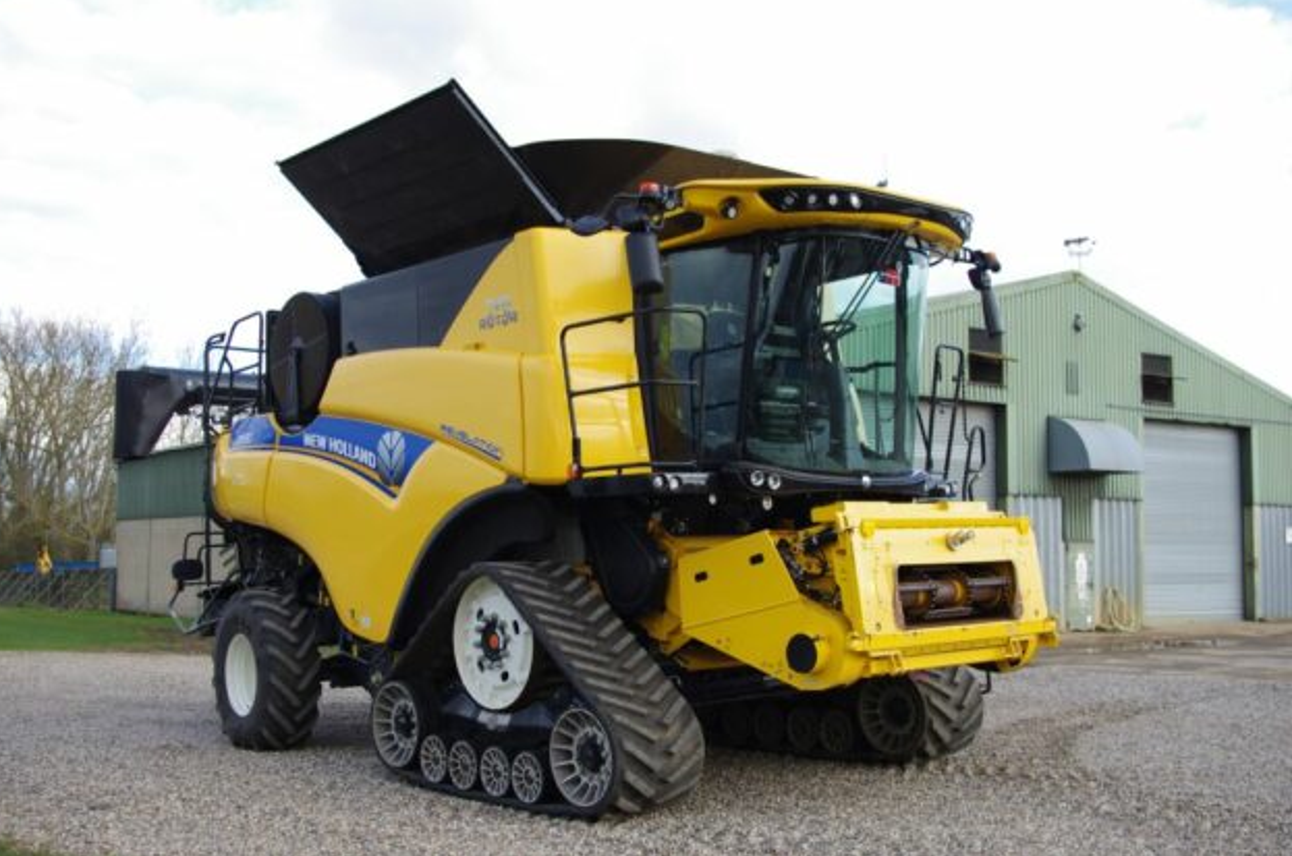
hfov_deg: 52.0
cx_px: 630
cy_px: 427
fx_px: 1325
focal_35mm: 37
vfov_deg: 35.8
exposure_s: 1/100
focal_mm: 24
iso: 100
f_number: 5.6
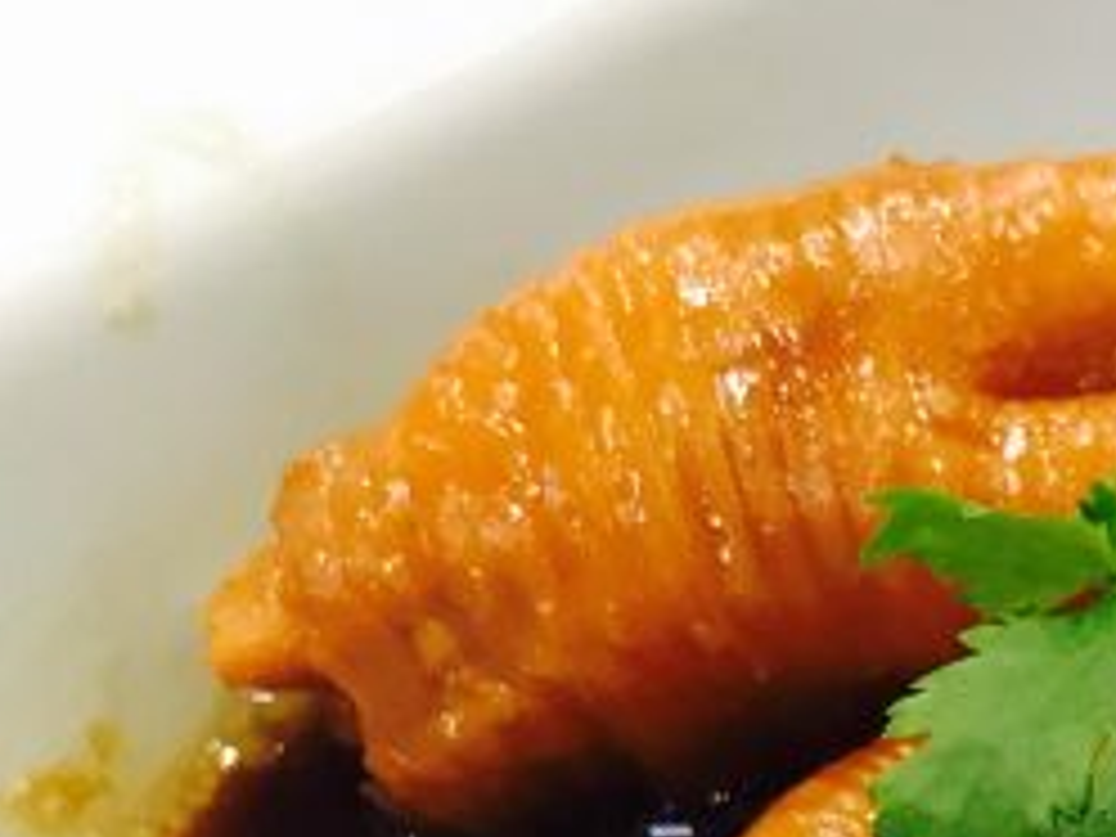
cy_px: 1127
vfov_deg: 17.4
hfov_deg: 21.9
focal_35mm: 79
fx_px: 2547
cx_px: 1498
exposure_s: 1/17
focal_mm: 3.99
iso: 80
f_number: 1.8
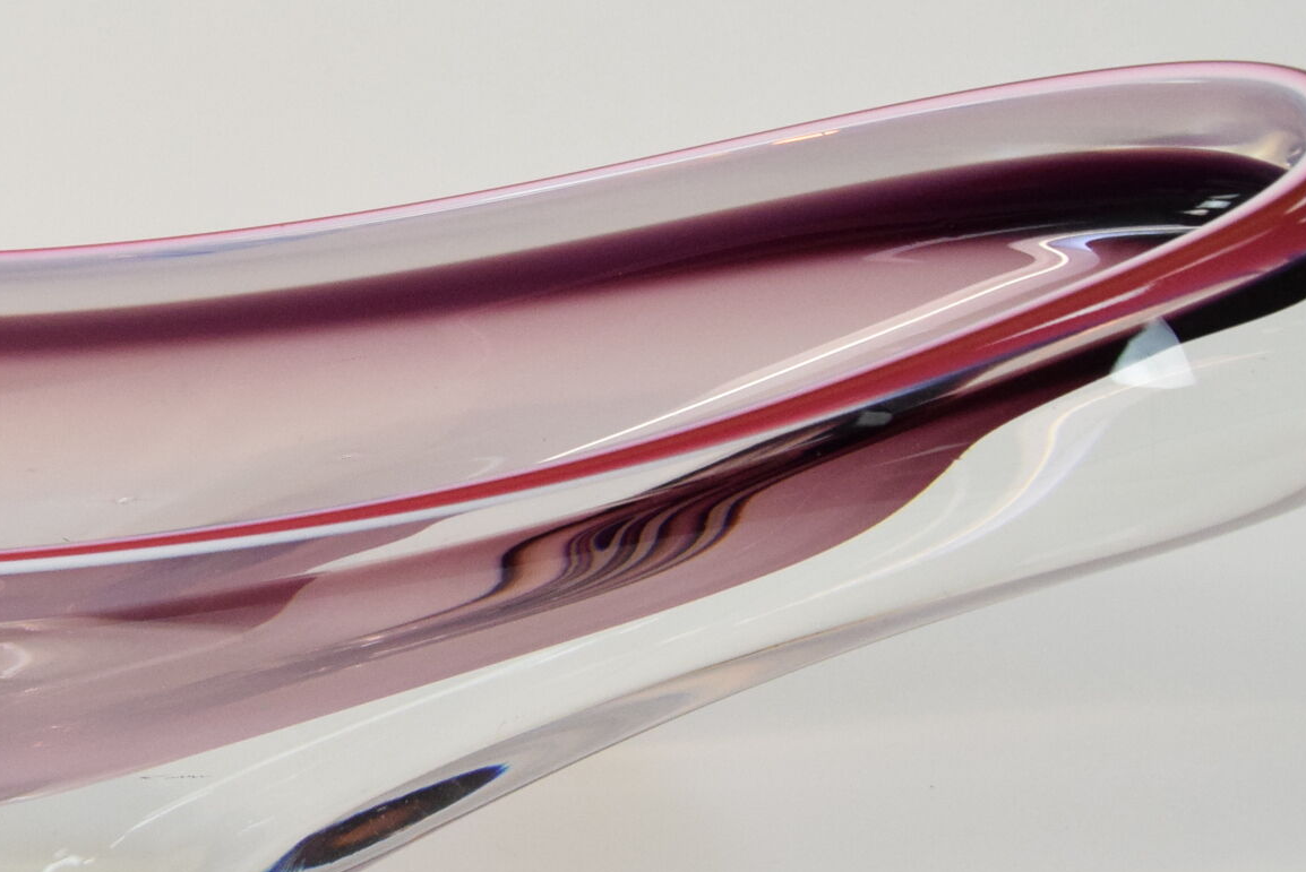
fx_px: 2541
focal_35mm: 70
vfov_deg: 19.5
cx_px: -57
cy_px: 389
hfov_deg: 26.9
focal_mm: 18
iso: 1600
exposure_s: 1/200
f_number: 7.1
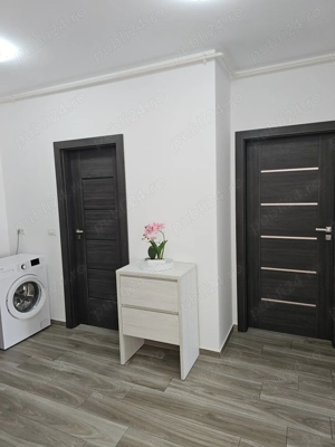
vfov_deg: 73.9
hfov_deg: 58.9
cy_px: 224
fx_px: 297
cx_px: 168
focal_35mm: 23
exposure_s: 1/60
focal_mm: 6.3
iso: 100
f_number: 1.7
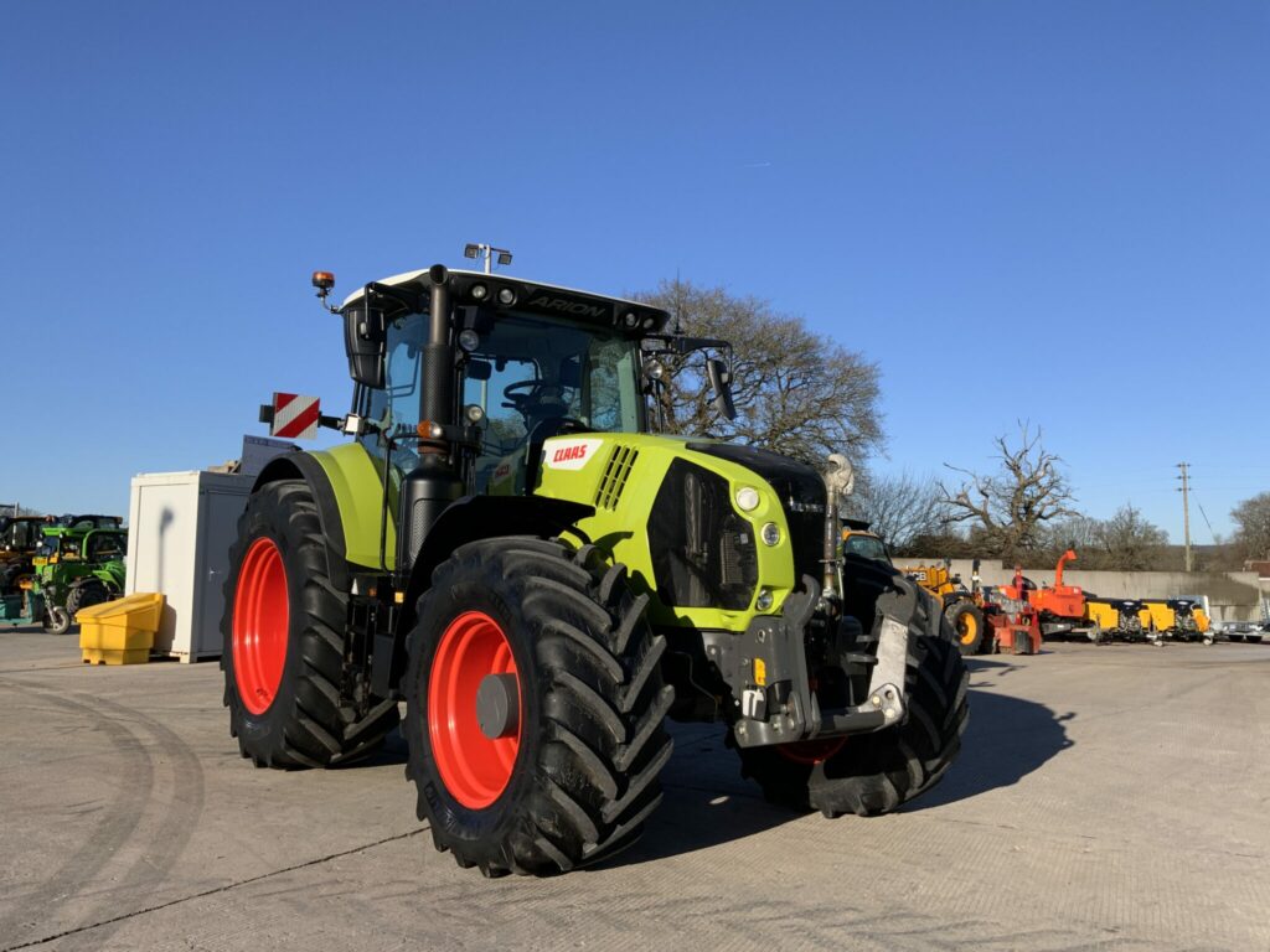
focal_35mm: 29
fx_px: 1064
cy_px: 476
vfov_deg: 48.2
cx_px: 635
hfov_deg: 61.7
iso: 16
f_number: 1.8
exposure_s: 1/1786
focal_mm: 3
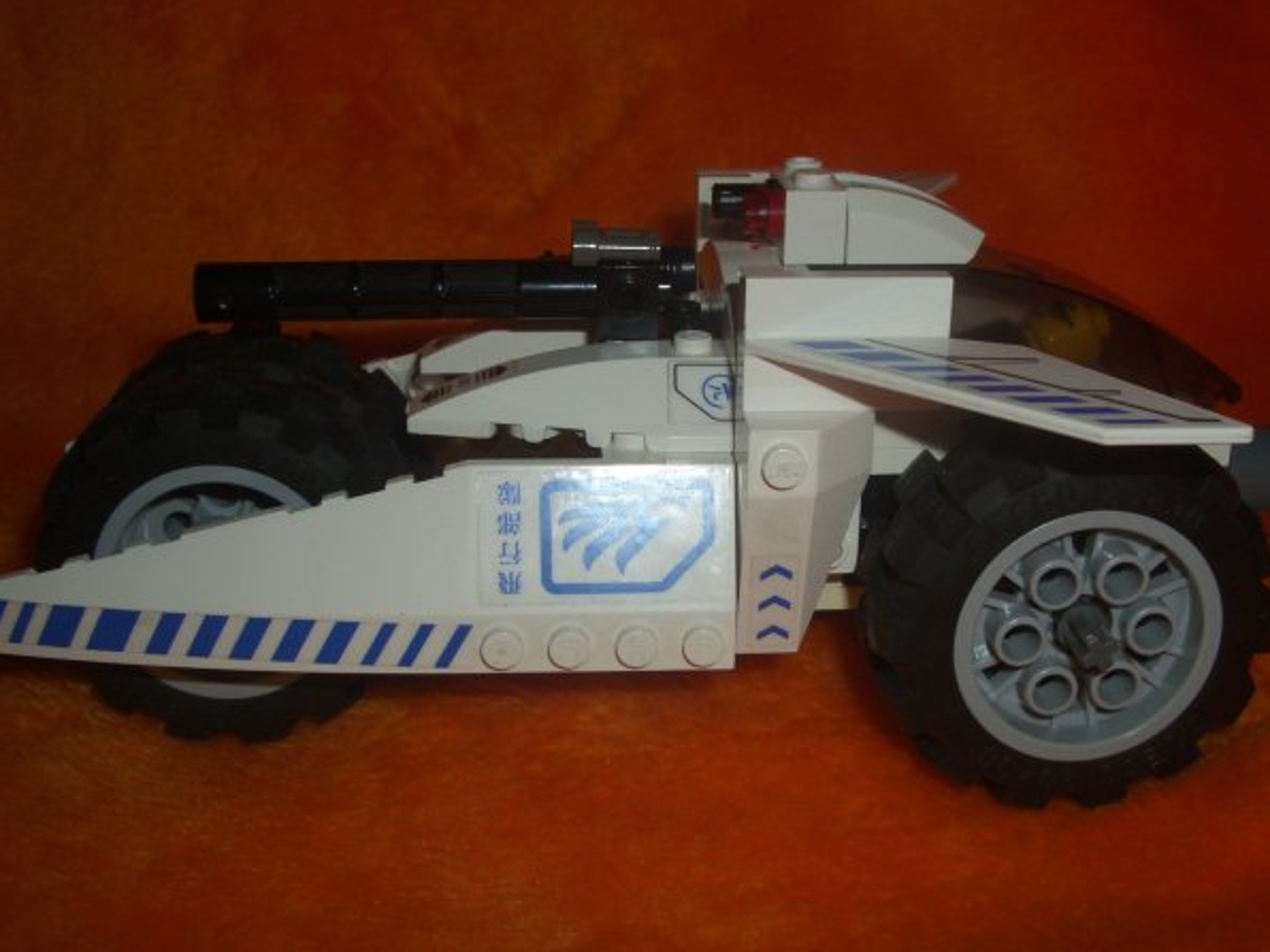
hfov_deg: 42.9
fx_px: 1614
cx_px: 661
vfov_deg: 32.9
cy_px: 458
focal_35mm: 44
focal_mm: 6.8
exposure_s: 1/60
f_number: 4.6
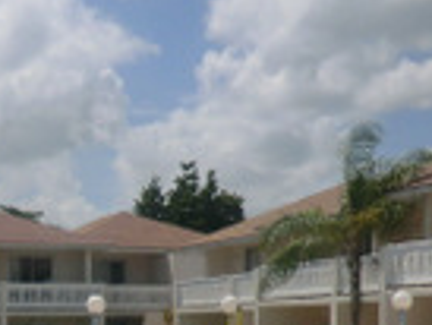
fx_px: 1049
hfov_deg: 22.4
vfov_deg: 16.3
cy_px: 461
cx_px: 6
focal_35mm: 84
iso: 64
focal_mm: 4.3
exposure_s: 1/500
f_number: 7.5
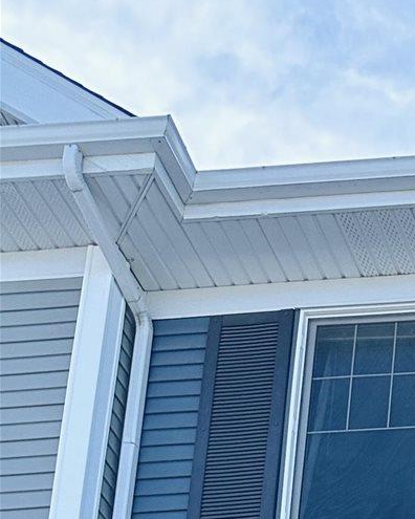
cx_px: 904
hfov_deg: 12.1
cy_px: 1175
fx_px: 1673
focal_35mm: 109
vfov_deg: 13.7
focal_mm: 6.86
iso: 80
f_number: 1.78
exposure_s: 1/2469
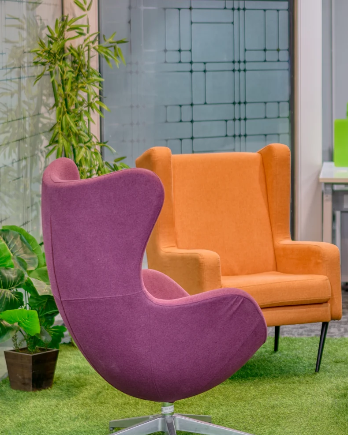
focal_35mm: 134
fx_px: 1725
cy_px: 165
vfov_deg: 14.4
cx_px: 373
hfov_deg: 11.4
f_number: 1.8
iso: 50
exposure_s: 1/8
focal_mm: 55
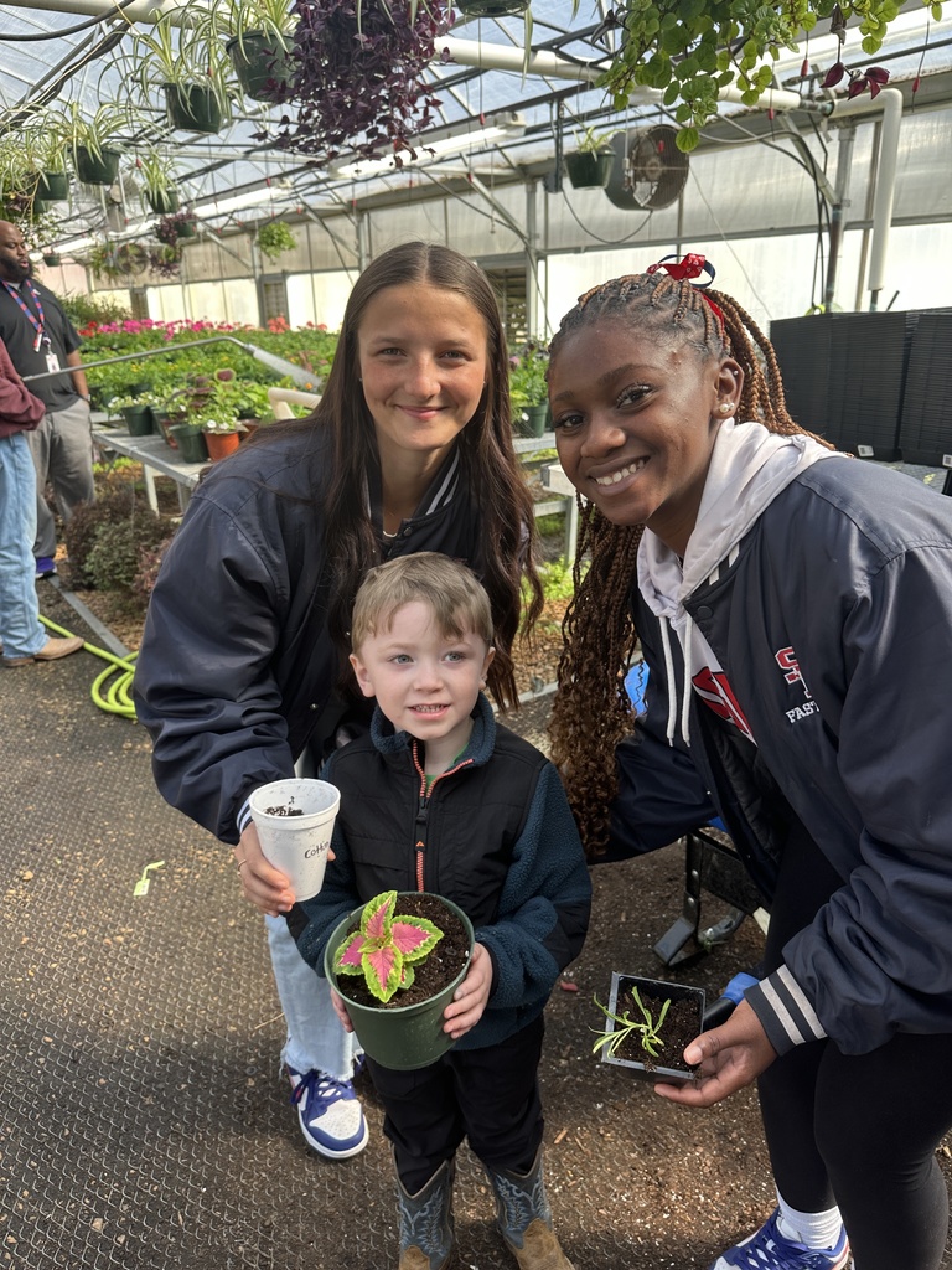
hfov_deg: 56.8
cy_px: 635
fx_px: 880
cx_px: 476
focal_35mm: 24
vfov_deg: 71.6
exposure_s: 1/214
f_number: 1.78
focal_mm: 6.86
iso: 64
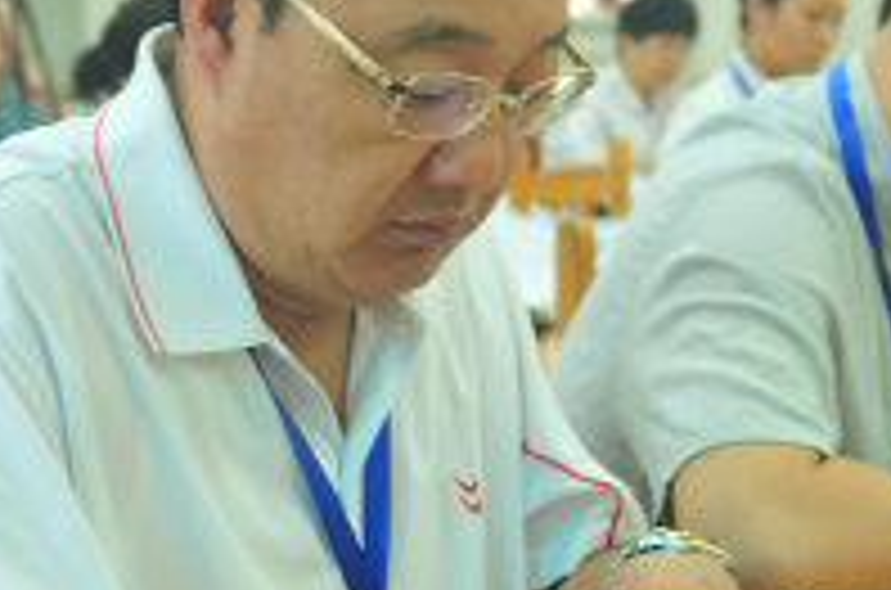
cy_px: 403
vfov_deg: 15.2
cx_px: 585
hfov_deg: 22.8
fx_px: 2197
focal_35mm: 89
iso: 200
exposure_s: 1/40
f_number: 3.2
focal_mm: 24
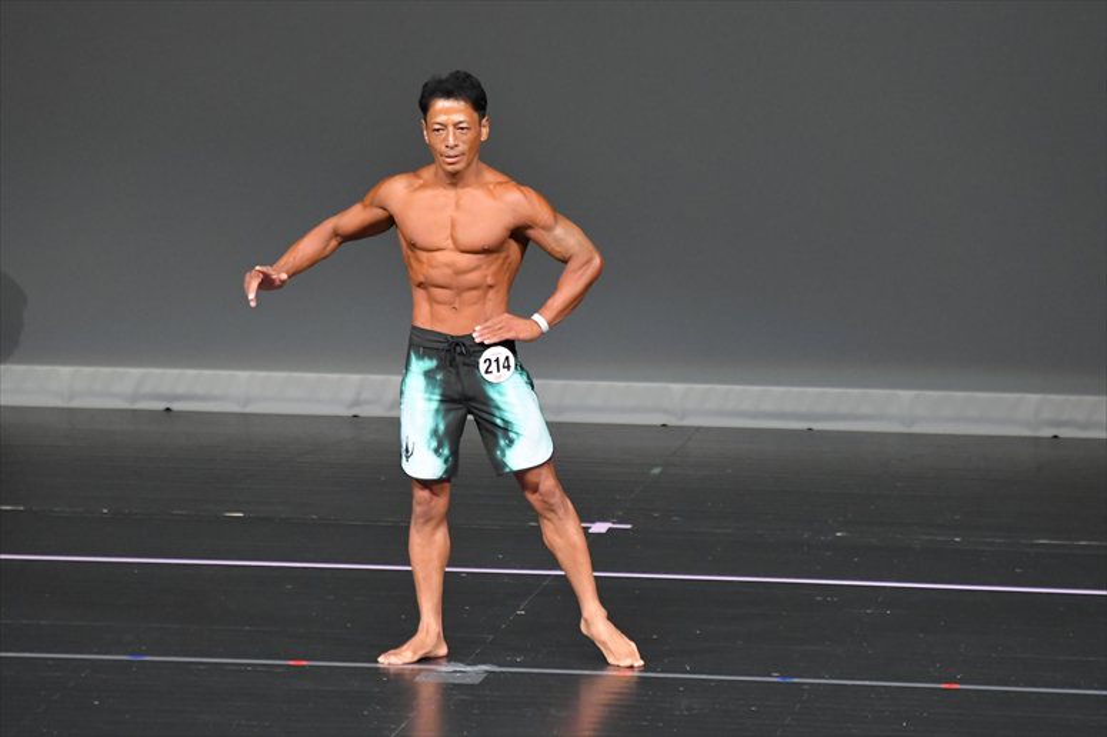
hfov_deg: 6.0
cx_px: 554
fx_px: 10604
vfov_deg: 4.0
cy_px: 368
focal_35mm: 345
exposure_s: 1/400
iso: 5000
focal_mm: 230
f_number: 5.6
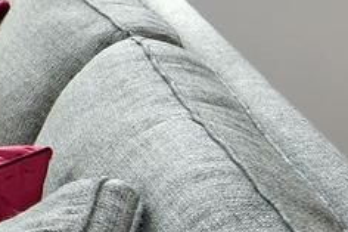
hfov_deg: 11.9
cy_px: 0
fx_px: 1063
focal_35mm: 110
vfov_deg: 12.3
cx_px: -636
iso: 200
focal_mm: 12
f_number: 4
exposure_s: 1/80
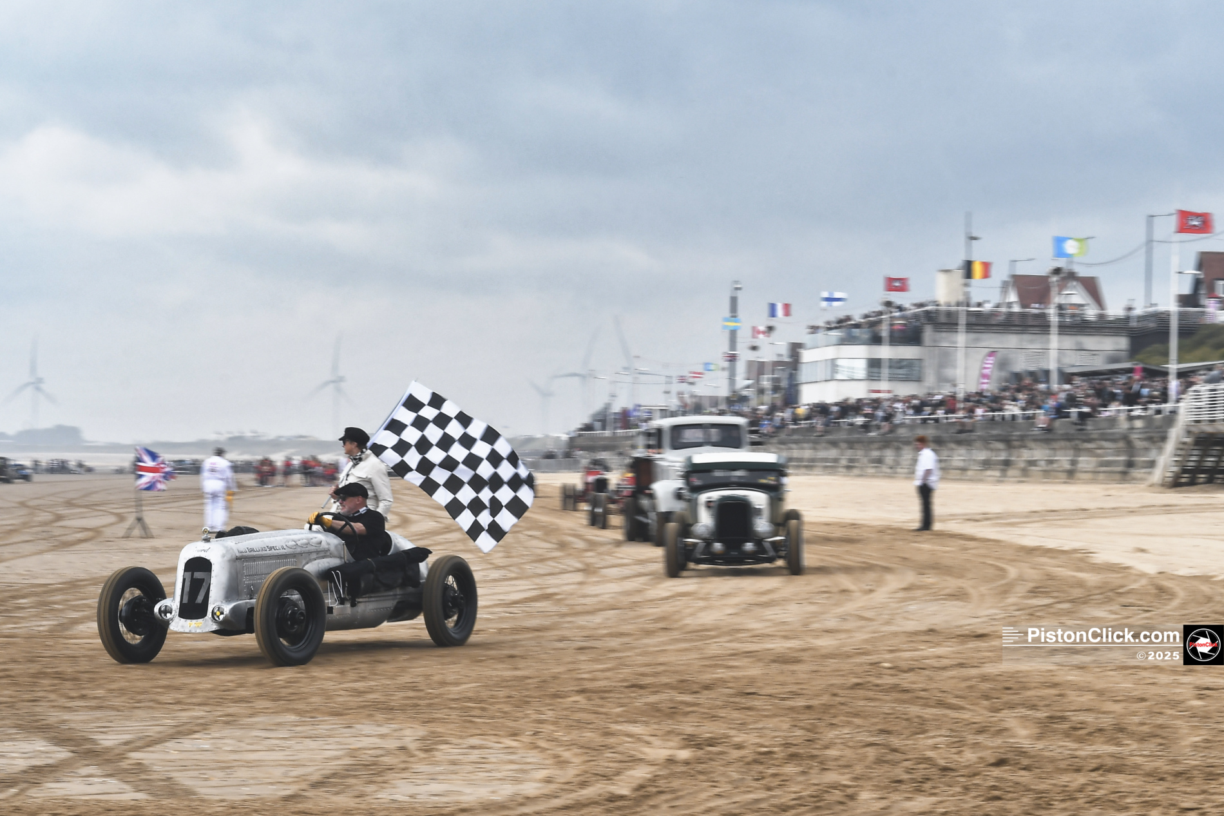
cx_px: 612
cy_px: 408
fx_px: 2804
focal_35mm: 82
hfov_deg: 24.6
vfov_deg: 16.5
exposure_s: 1/40
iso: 100
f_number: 16
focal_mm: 55
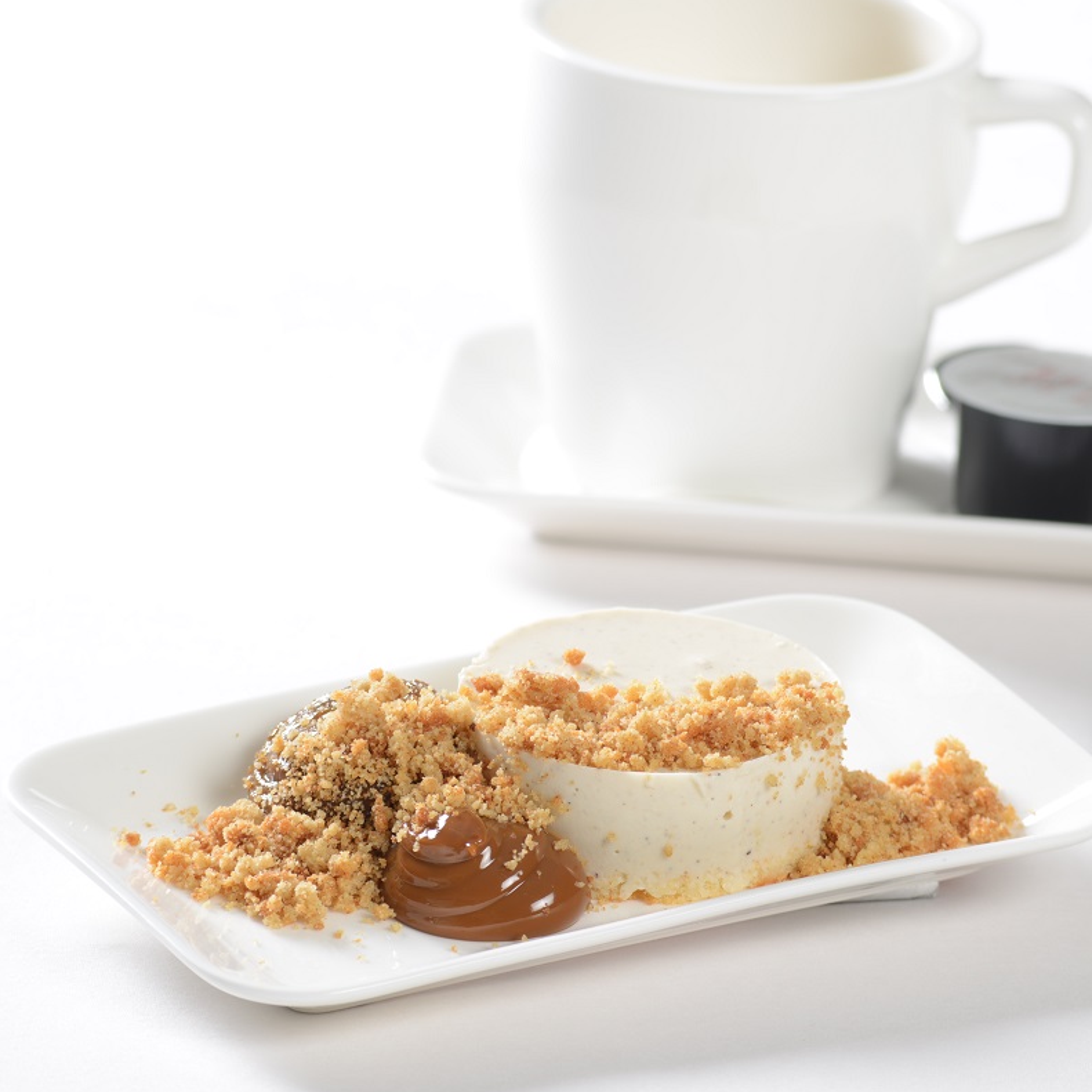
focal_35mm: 252
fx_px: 8994
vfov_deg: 6.9
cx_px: 686
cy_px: 516
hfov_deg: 6.9
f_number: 10
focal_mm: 170
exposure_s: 1/125
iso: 100
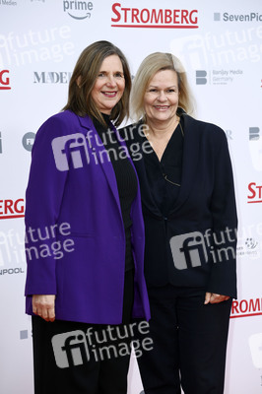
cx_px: 131
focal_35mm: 112
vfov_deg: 18.3
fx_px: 1225
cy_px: 197
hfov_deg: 12.2
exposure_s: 1/250
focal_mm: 112
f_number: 5.3
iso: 640
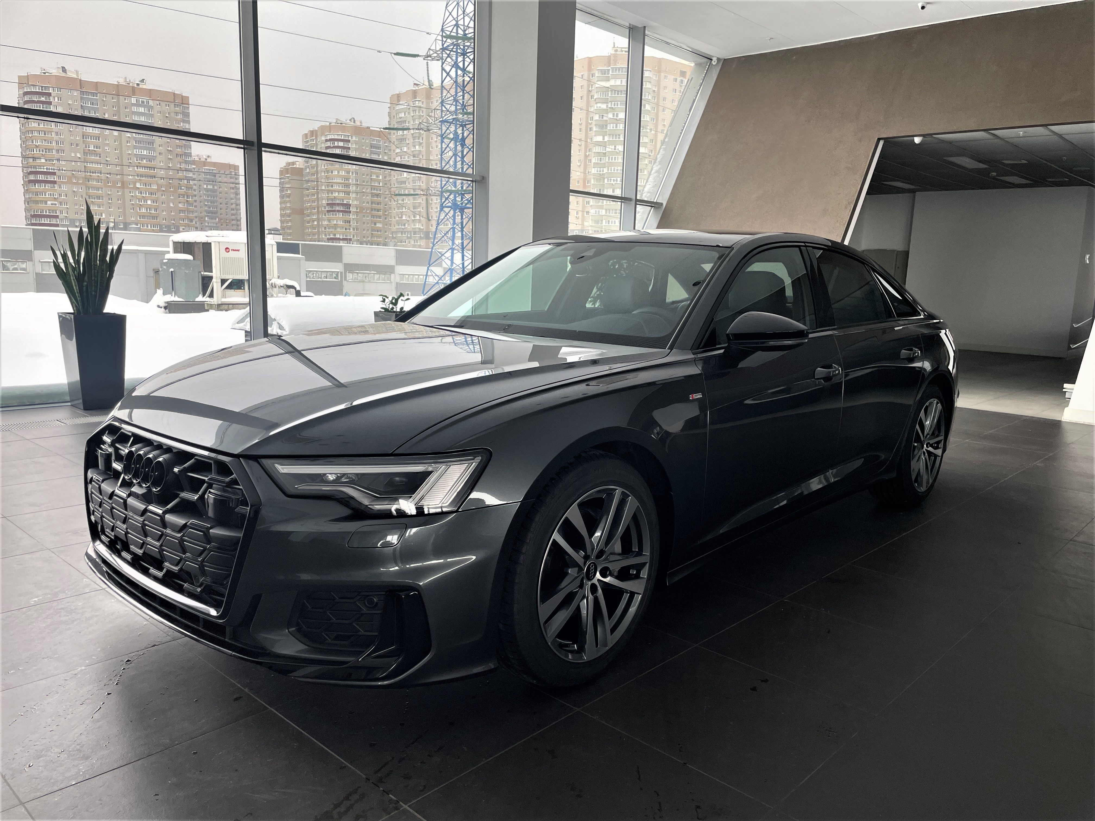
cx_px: 548
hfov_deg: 67.3
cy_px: 410
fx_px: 822
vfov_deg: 53.1
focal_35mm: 26
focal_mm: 4.2
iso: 40
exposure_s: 1/121
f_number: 1.6
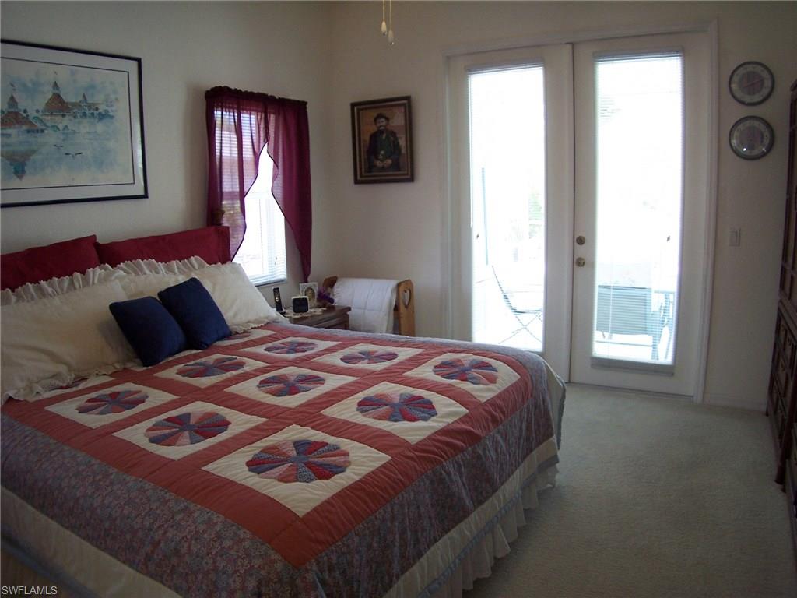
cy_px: 299
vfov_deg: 36.8
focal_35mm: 39
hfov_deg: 47.9
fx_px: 898
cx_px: 398
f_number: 2.8
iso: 140
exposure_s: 1/60
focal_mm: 8
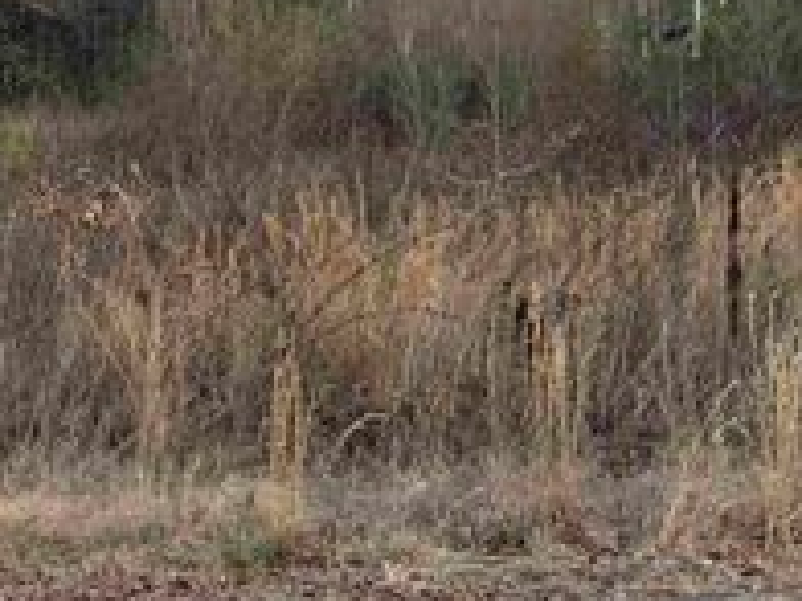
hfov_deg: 23.9
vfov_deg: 19.3
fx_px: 1714
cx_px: -164
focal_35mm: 74
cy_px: 2
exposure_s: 1/442
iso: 16
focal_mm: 3
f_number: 1.8
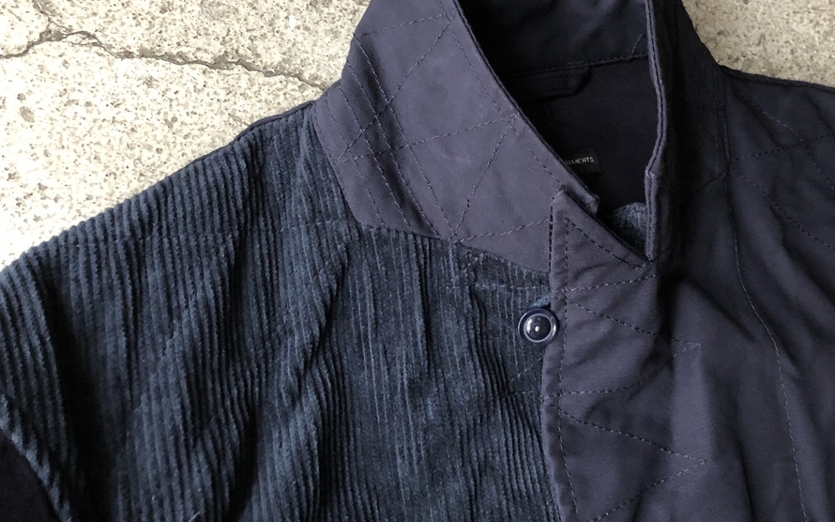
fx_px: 910
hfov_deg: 48.6
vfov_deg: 31.6
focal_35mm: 40
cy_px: 153
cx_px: 546
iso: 100
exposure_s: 1/11
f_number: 1.8
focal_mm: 4
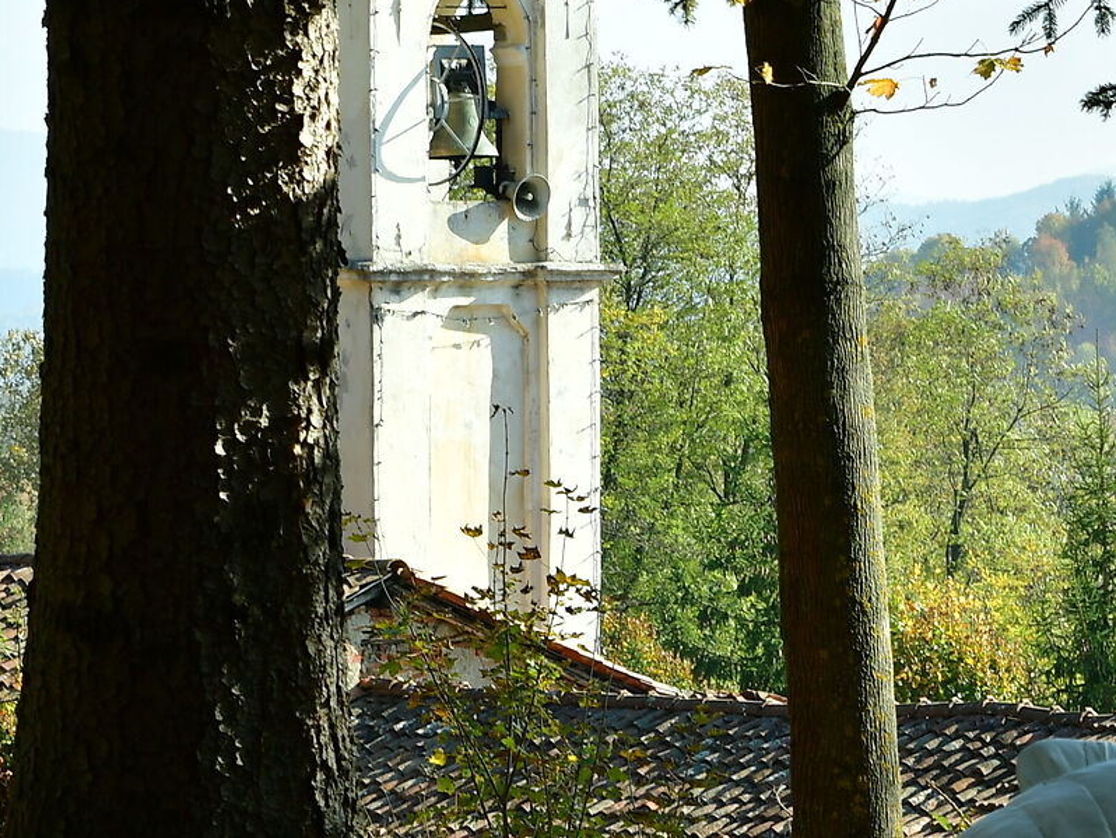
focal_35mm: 237
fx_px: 7643
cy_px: 497
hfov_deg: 8.3
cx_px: 734
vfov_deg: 6.3
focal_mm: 55
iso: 100
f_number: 13
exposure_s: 1/80
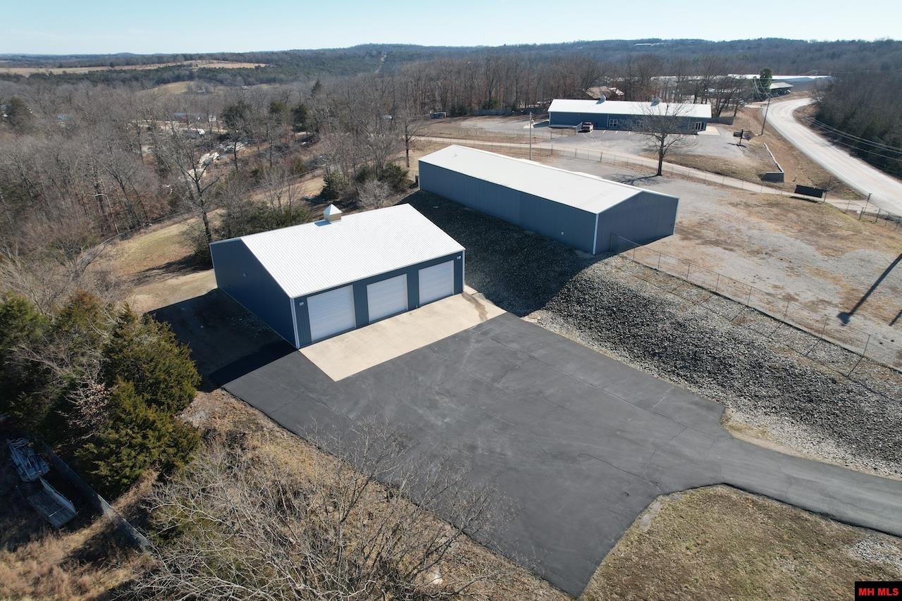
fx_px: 551
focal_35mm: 22
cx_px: 451
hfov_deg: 78.6
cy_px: 300
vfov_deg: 57.2
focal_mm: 8.38
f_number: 2.8
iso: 200
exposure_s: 1/250
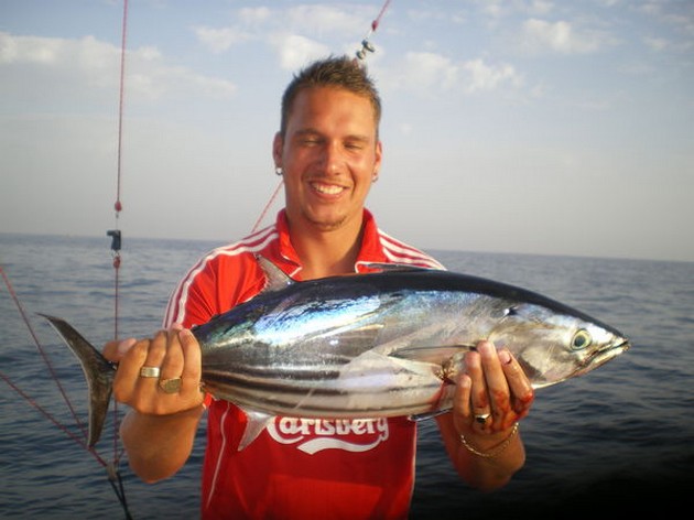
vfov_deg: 39.6
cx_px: 347
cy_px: 260
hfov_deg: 51.4
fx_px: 721
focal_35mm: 36
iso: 50
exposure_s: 1/320
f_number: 3.1
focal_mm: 6.3
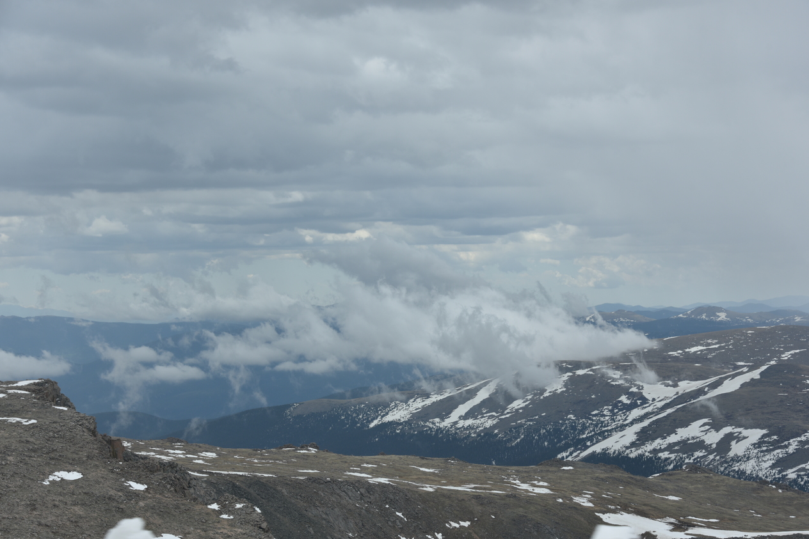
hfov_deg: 25.7
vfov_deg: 17.3
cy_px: 272
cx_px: 406
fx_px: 1775
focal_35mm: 79
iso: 100
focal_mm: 78
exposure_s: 1/250
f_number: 8
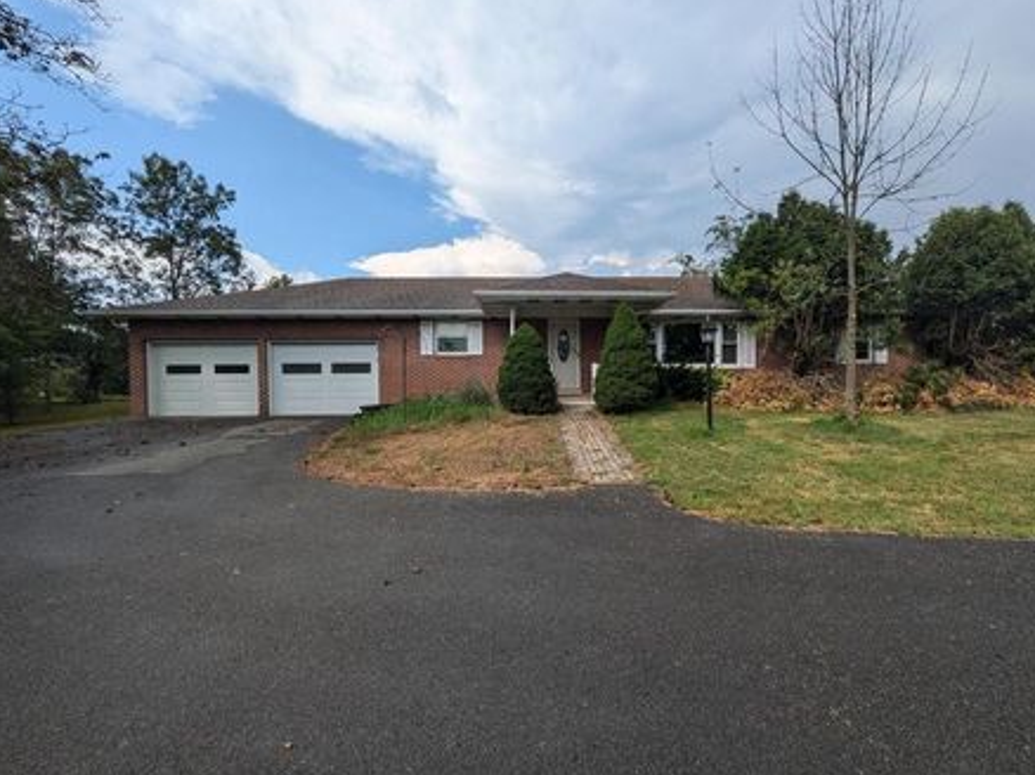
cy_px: 393
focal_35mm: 16
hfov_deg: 94.5
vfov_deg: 78.0
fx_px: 478
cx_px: 543
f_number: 2.2
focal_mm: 1.83
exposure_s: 1/1300
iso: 47
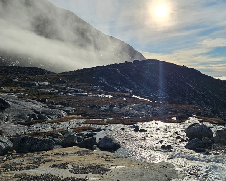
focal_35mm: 39
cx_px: 135
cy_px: 66
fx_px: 261
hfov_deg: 46.6
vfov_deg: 38.0
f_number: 1.8
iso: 25
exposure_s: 1/7800
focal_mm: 5.4
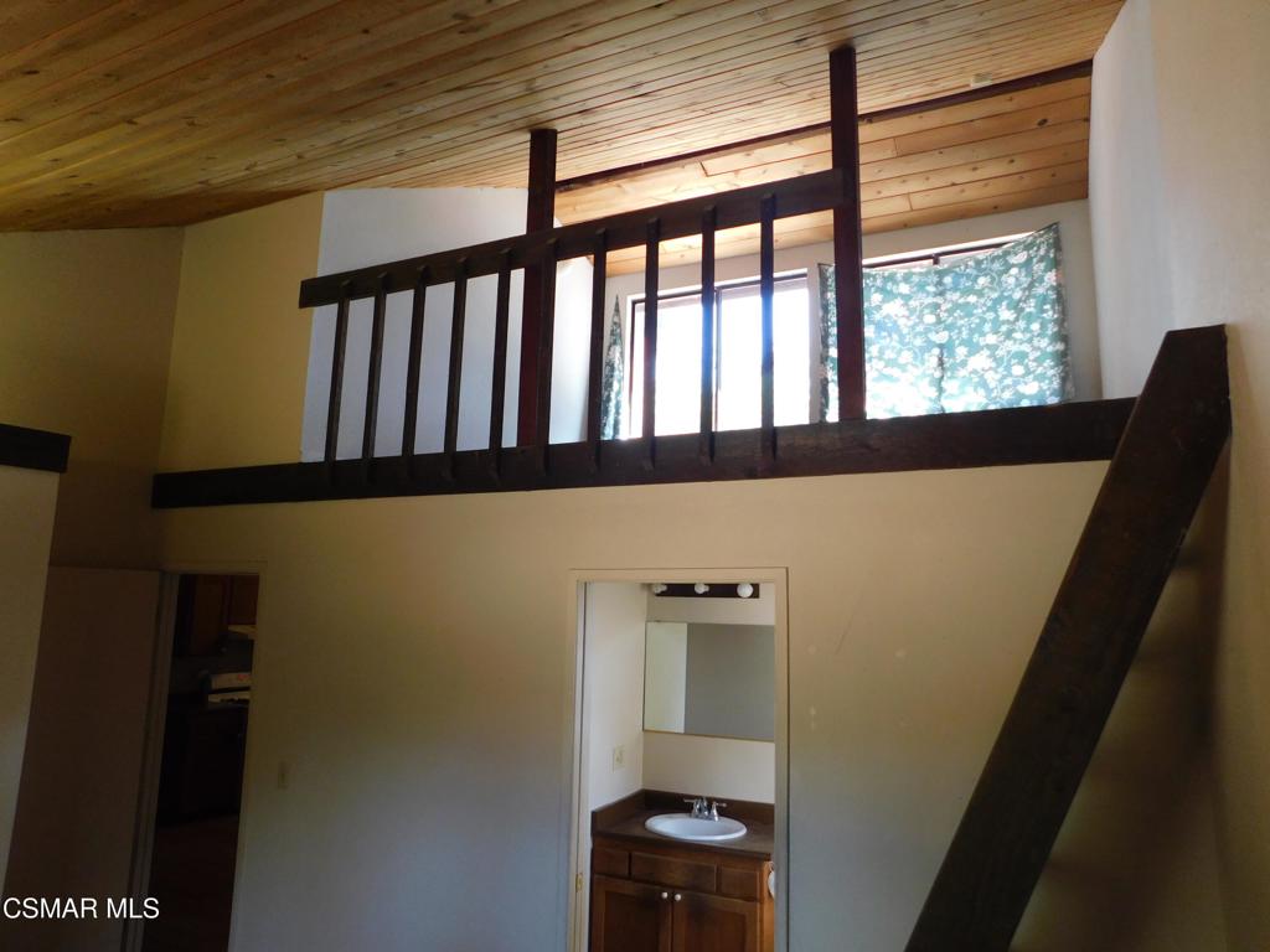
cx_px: 635
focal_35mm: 23
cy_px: 476
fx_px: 844
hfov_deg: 73.9
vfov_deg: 58.9
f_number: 3
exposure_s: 1/30
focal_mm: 4
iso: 200
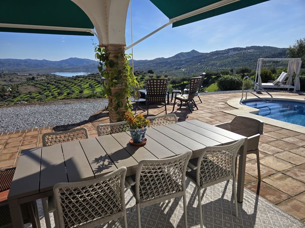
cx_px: 152
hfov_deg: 74.0
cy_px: 114
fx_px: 203
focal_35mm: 23
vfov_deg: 58.8
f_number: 1.7
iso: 12
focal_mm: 6.3
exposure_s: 1/1222
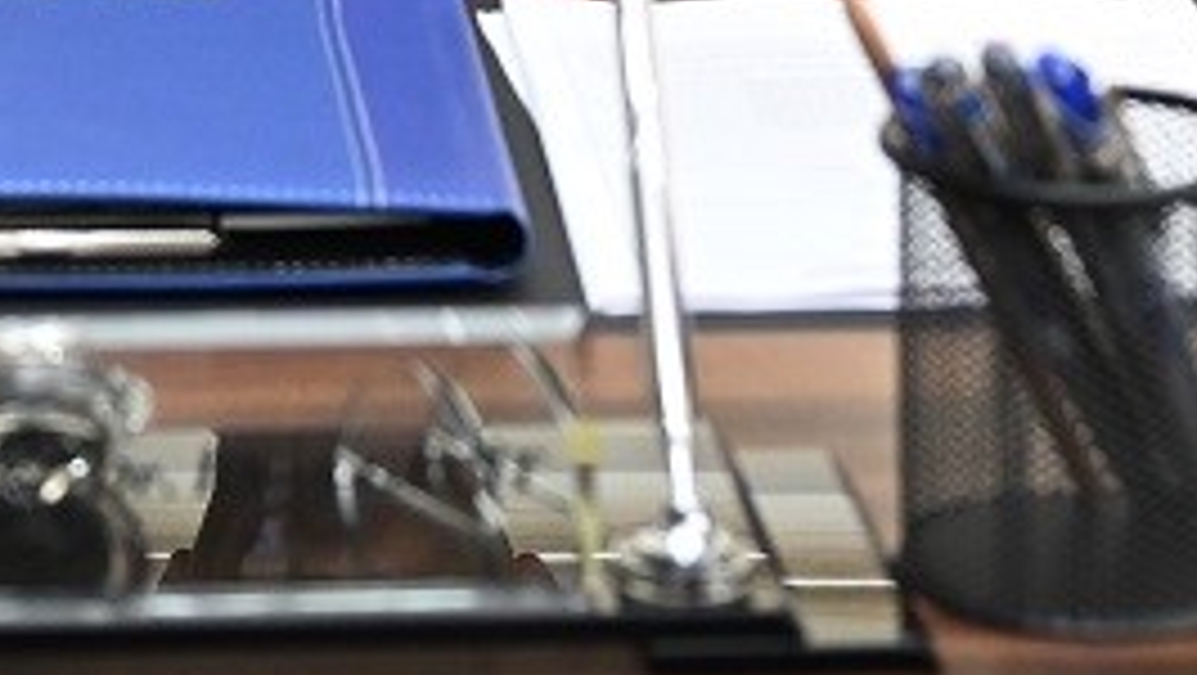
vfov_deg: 6.4
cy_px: -1332
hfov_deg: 12.2
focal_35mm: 174
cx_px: 50
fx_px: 5524
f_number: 3.2
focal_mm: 29.5
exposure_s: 1/200
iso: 800
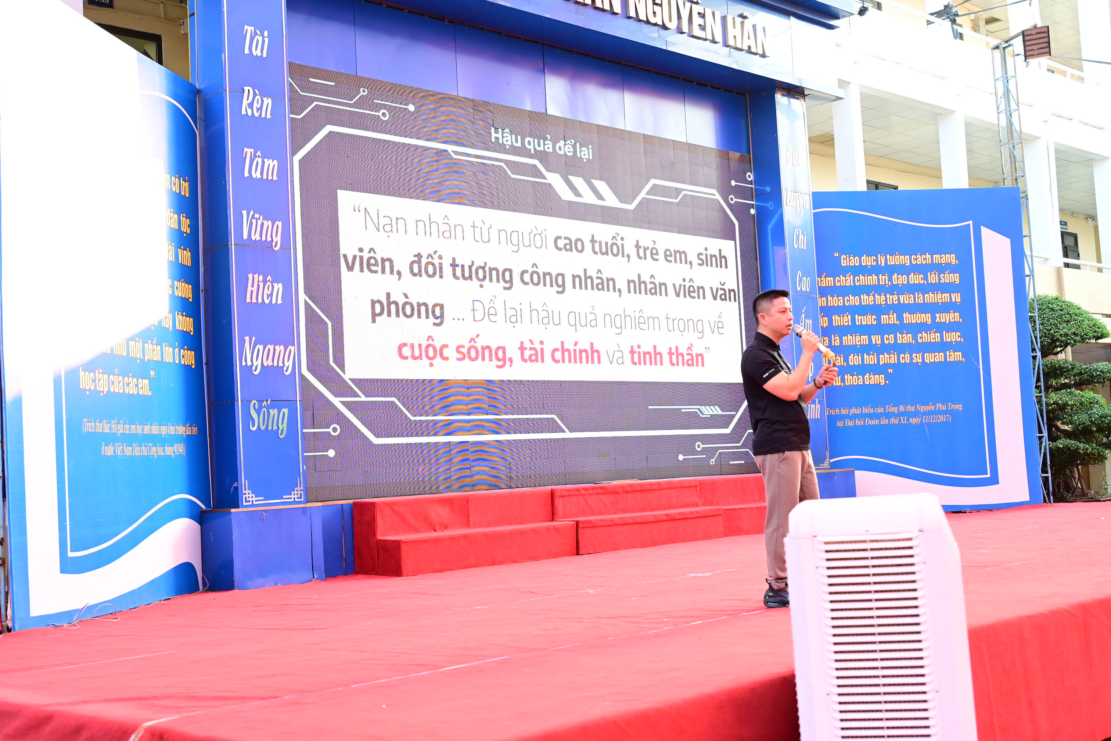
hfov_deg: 45.4
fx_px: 1327
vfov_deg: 31.2
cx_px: 556
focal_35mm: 43
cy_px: 370
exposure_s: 1/125
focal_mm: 43
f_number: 4
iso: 640
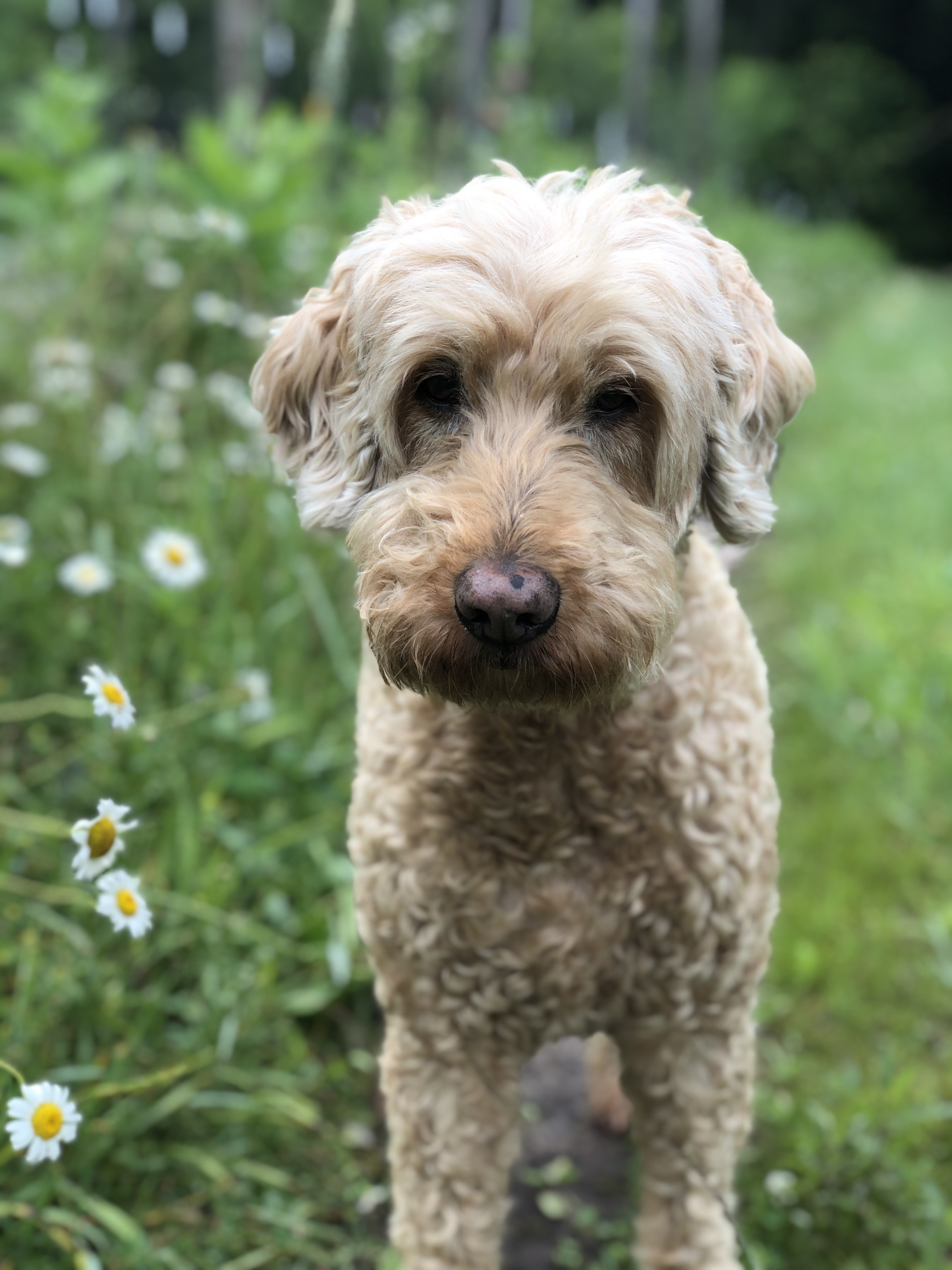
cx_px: 476
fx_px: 1907
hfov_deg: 28.0
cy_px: 635
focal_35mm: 52
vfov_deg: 36.8
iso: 16
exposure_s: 1/162
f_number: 2.4
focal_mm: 6
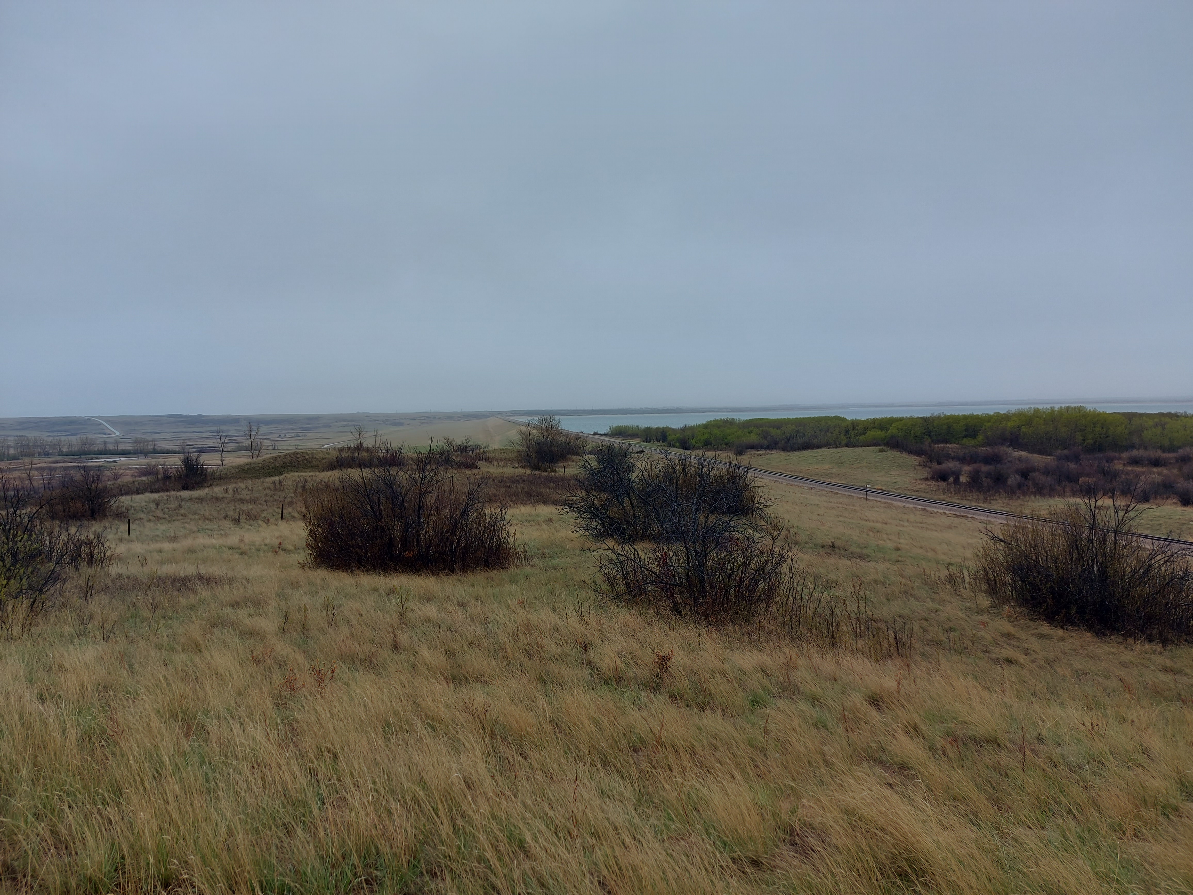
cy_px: 448
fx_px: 827
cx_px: 596
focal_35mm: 24
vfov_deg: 56.8
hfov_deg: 71.6
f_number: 1.8
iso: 32
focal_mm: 5.23
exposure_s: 1/443
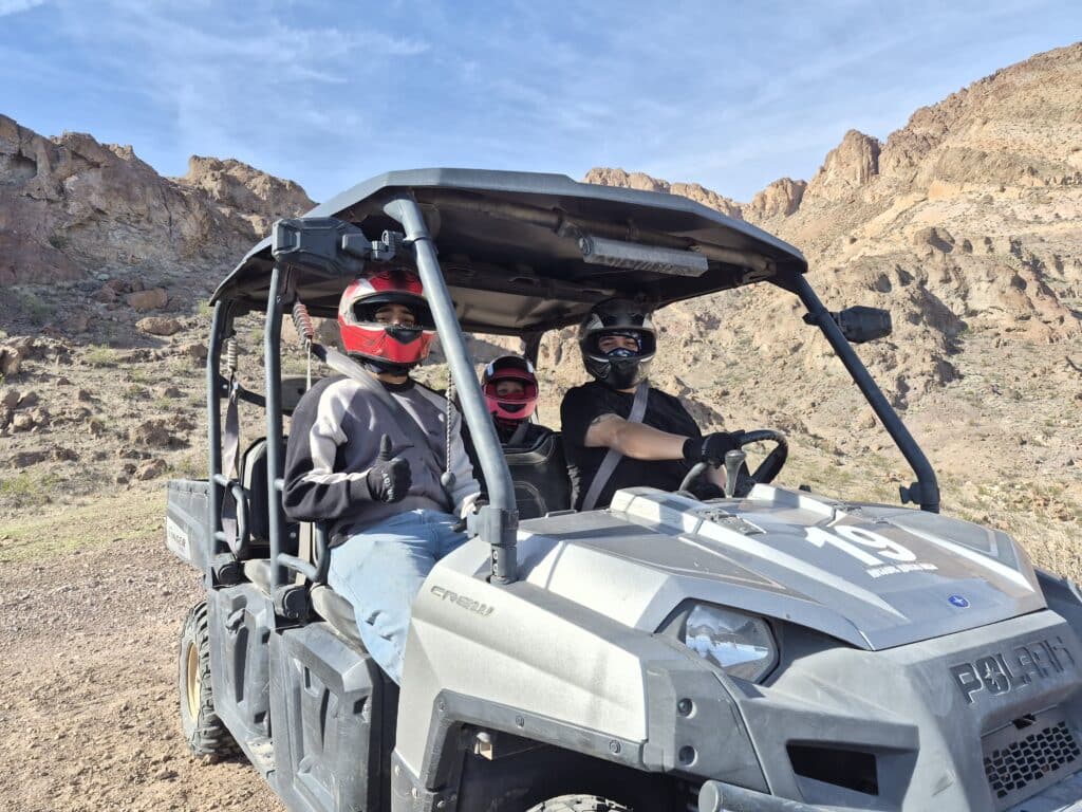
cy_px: 406
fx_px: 719
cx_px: 541
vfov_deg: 58.9
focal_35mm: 23
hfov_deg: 73.9
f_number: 1.8
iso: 80
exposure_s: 1/3648
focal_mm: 5.4
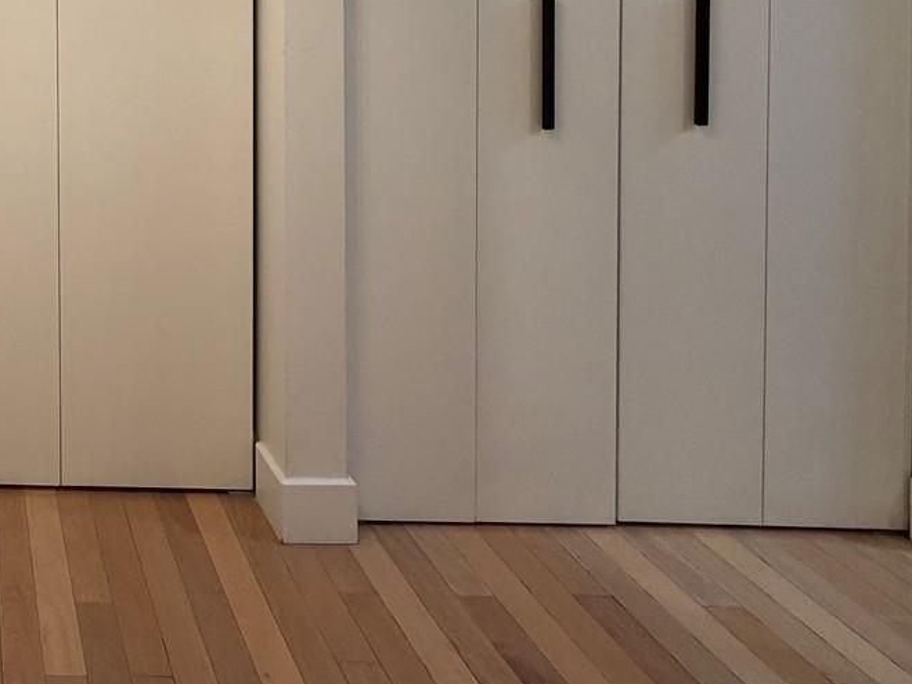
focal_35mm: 34
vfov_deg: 36.7
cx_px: -83
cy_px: -26
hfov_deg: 42.7
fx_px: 896
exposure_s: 1/60
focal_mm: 2.22
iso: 200
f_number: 2.2
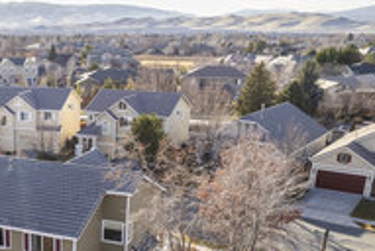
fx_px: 522
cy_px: 235
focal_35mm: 50
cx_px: 28
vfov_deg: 26.0
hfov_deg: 36.7
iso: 130
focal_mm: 8.38
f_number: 2.8
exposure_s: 1/1000
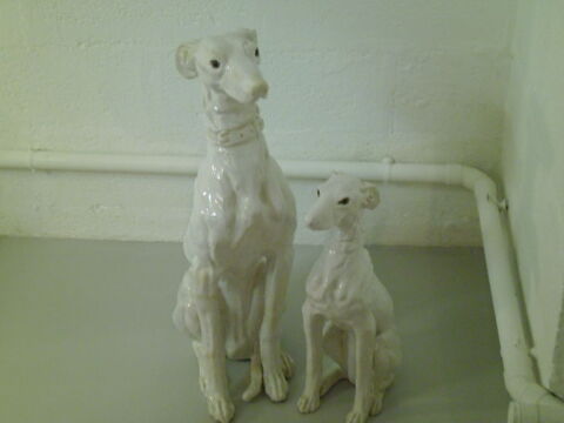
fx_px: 978
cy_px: 212
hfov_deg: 32.2
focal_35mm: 60
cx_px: 282
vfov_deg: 24.4
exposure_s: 1/8
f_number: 3.9
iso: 400
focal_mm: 10.69
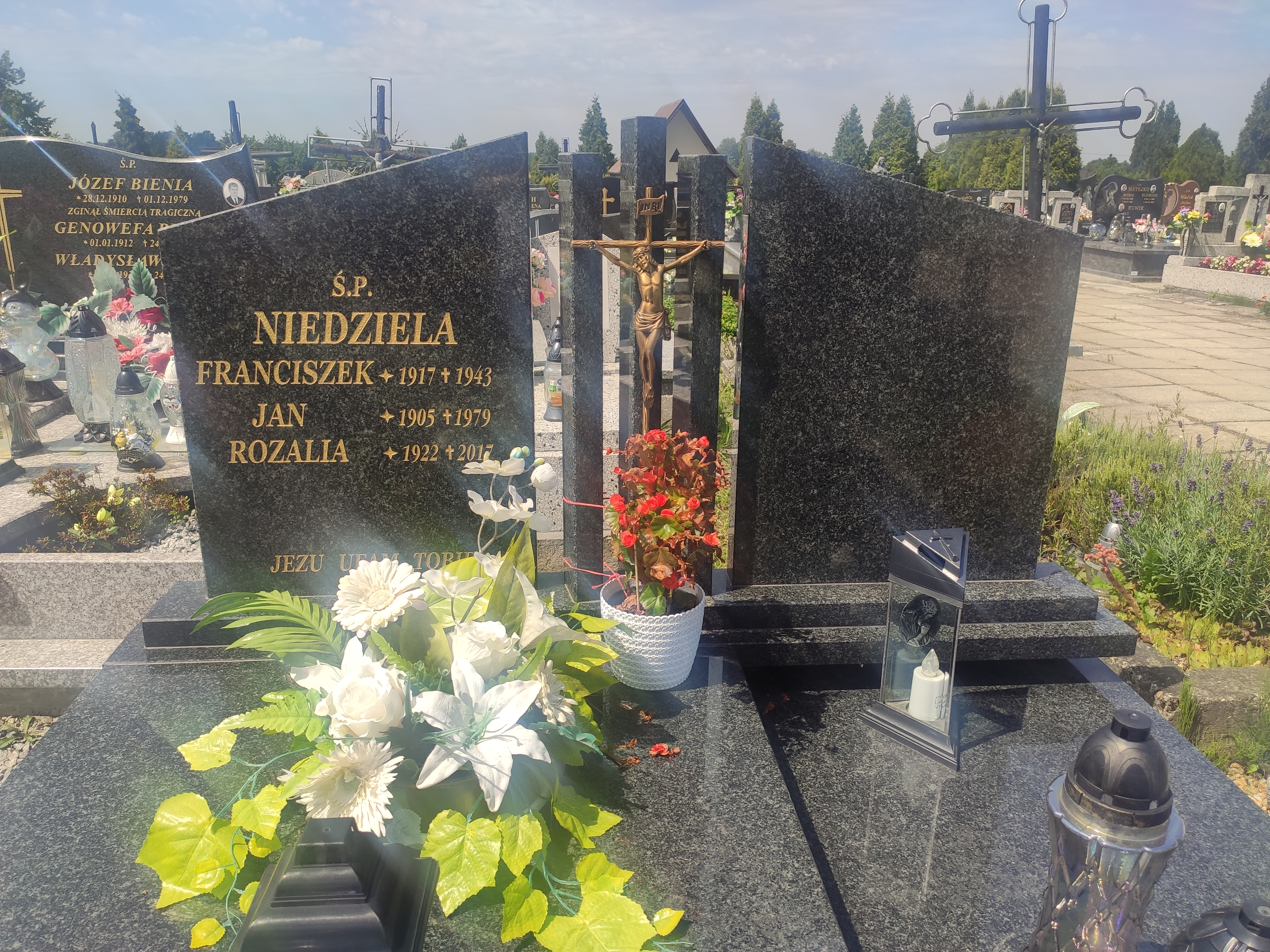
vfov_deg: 53.1
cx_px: 635
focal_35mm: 26
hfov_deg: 67.3
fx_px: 954
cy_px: 476
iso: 112
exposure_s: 1/2048
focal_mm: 4.77
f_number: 1.75
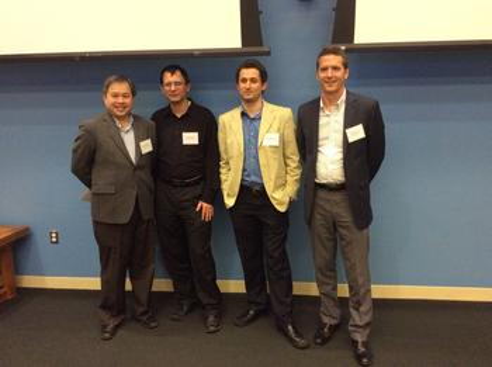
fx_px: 454
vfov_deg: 44.0
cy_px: 184
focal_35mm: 32
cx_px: 246
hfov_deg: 56.9
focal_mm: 3.3
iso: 250
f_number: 2.4
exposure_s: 1/24
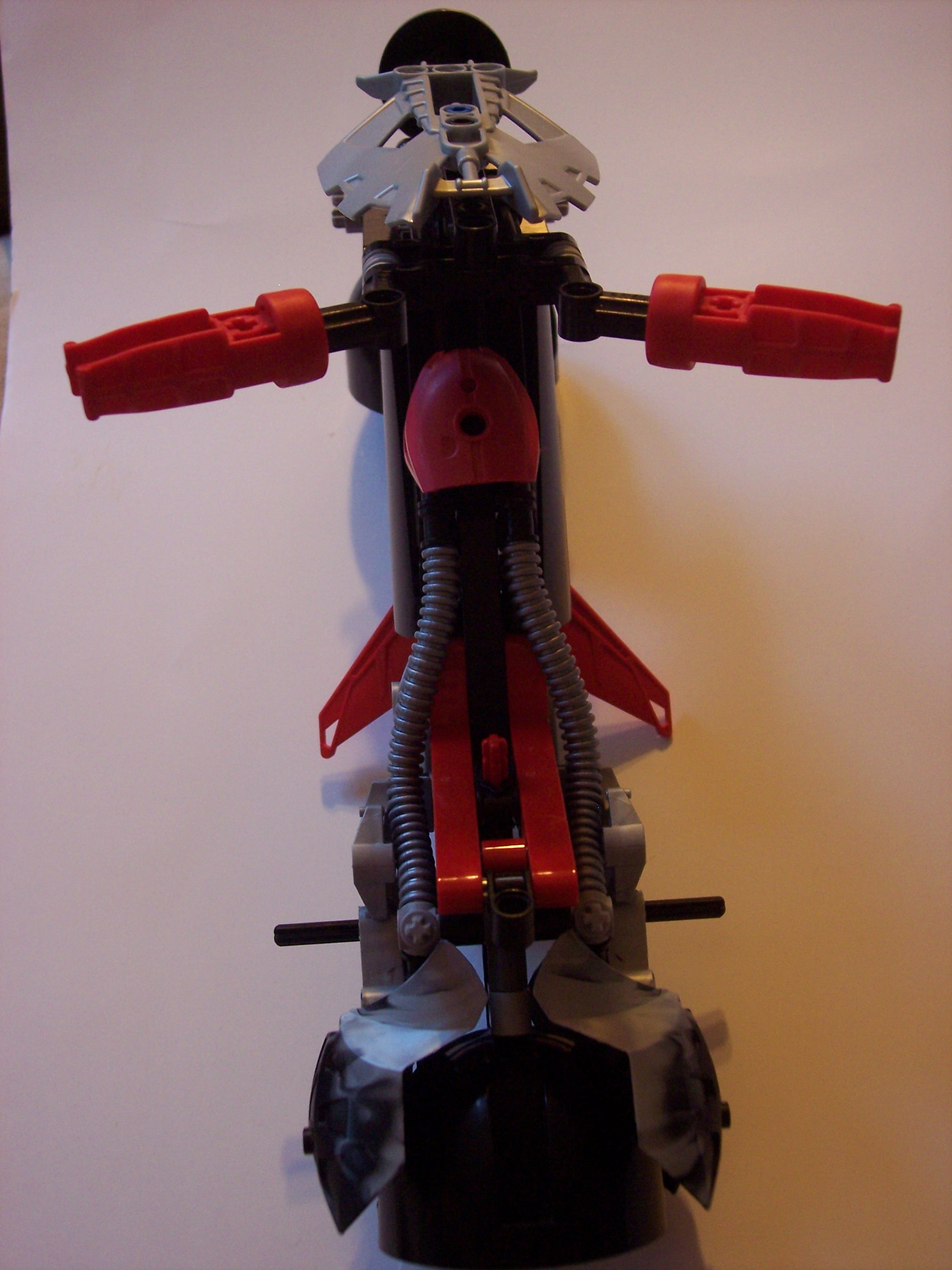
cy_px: 635
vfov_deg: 47.9
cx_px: 476
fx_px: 1430
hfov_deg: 36.8
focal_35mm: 39
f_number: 3.4
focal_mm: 8
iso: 200
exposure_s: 1/15
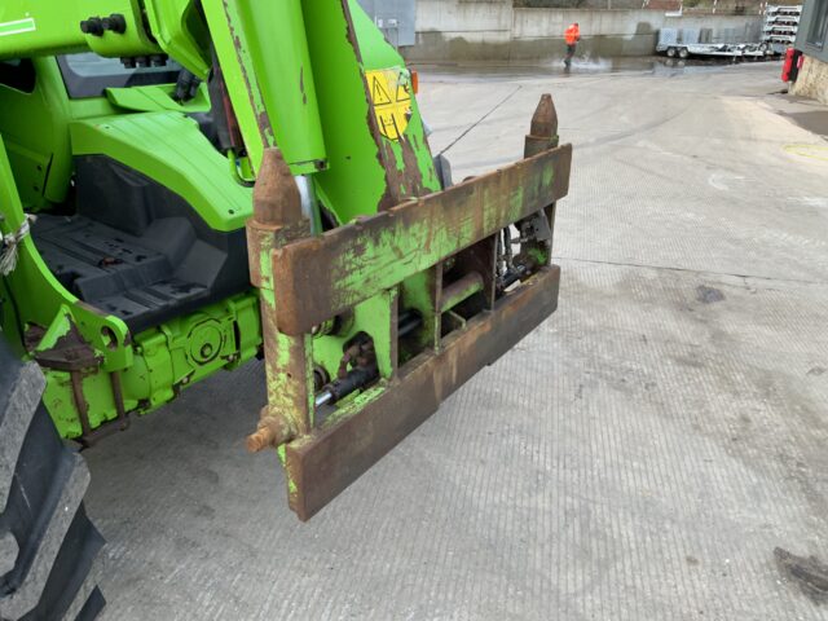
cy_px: 310
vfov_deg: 48.2
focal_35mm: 29
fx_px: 694
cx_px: 414
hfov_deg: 61.7
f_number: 1.8
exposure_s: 1/122
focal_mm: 3
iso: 25
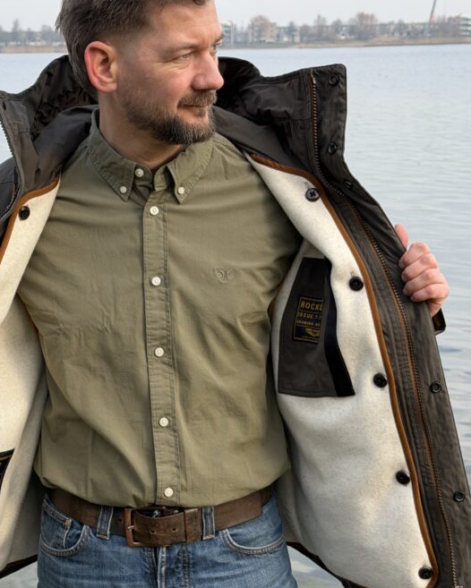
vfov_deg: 26.0
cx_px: 150
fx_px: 1271
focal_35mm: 73
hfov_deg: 20.9
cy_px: 318
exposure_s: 1/895
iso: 64
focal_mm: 6.76
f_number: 1.78
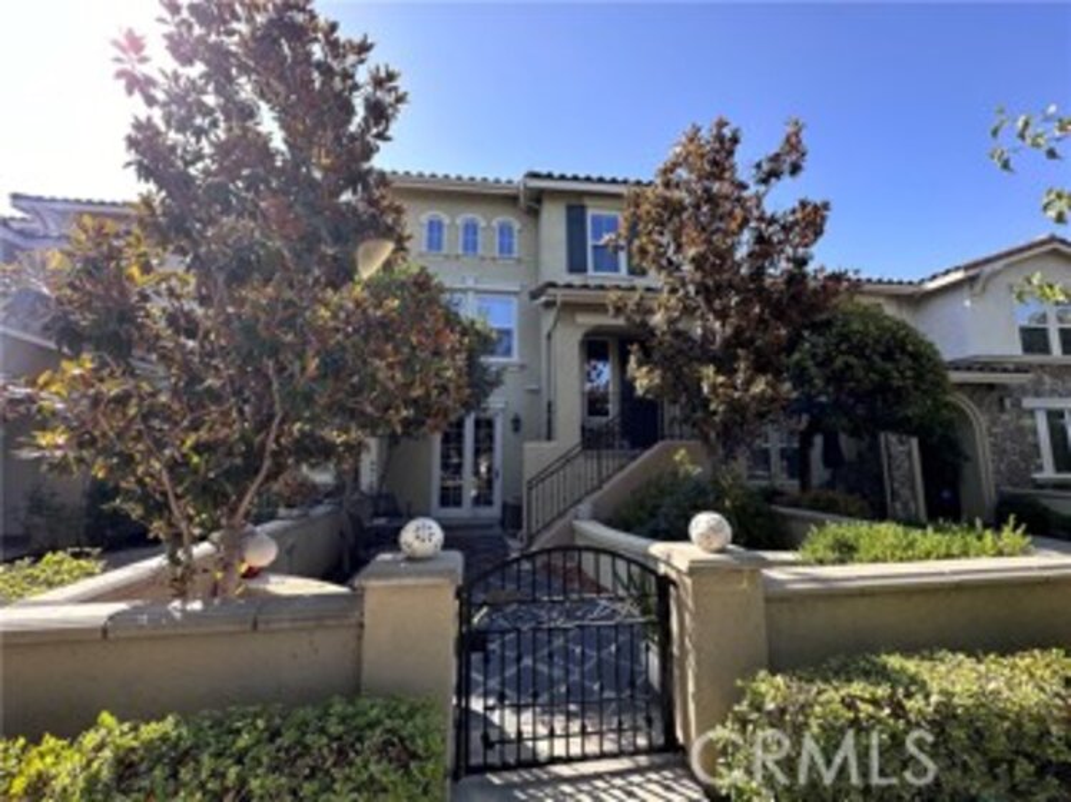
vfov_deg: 85.6
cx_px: 536
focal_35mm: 14
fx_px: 433
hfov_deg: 102.1
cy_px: 401
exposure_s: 1/324
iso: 40
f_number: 2.2
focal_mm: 2.22
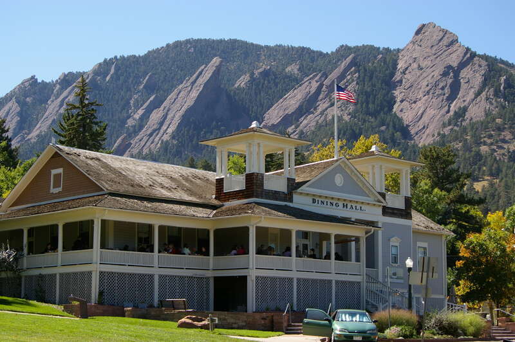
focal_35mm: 75
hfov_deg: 27.0
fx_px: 1072
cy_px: 171
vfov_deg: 18.2
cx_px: 258
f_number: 6.7
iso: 200
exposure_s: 1/250
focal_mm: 50
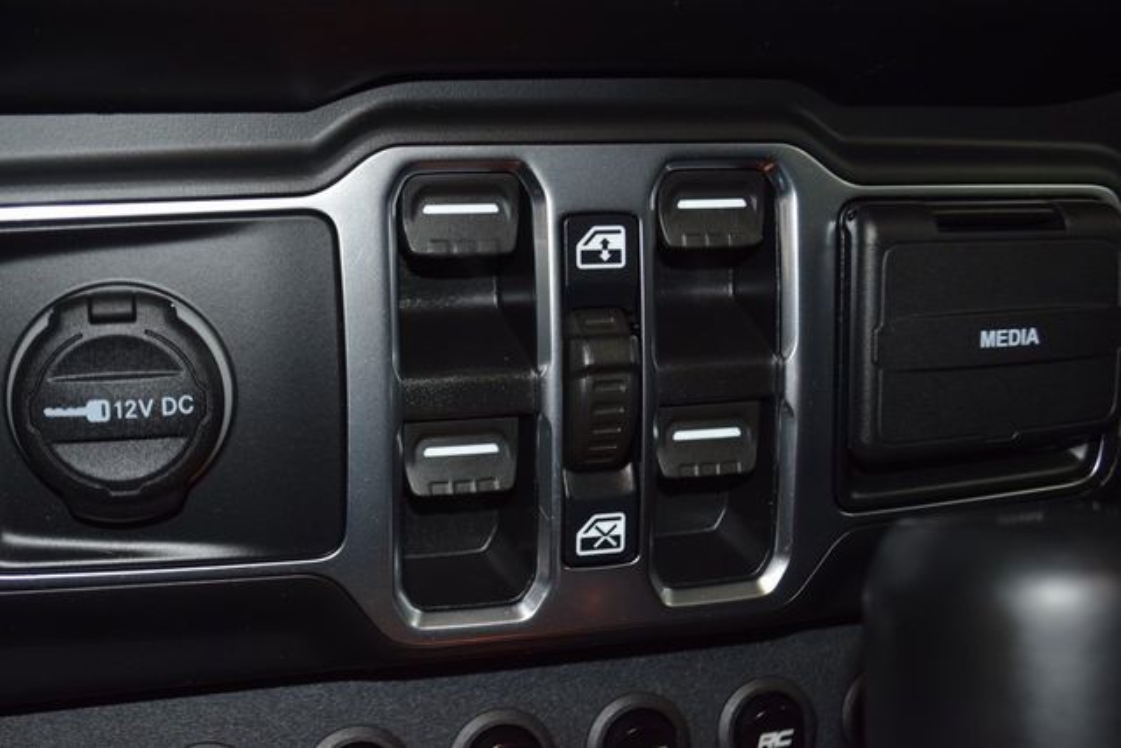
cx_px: 560
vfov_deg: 22.6
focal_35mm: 60
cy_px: 374
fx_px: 1869
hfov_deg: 33.4
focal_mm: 40
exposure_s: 1/25
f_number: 5.3
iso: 800
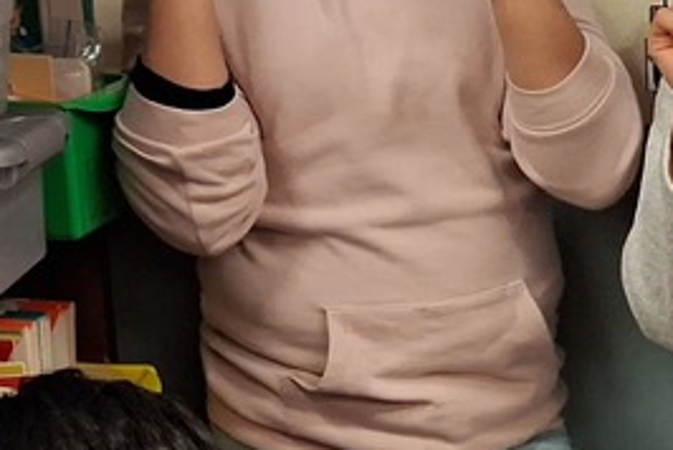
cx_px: 911
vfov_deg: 12.5
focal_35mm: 108
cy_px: 521
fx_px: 2021
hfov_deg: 17.5
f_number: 1.8
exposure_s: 1/60
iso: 320
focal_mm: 4
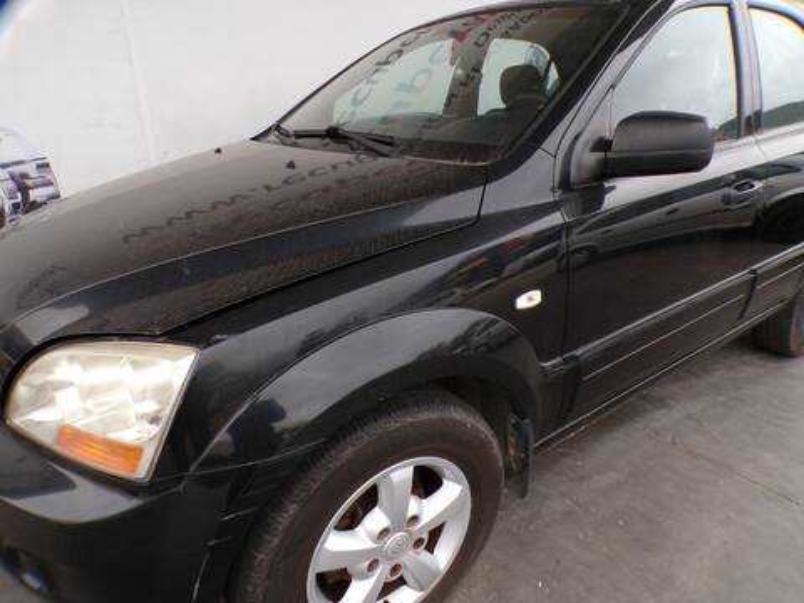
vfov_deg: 56.8
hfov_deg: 71.6
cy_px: 302
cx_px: 402
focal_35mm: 24
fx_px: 557
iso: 100
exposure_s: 1/34
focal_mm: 4.3
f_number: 4.4
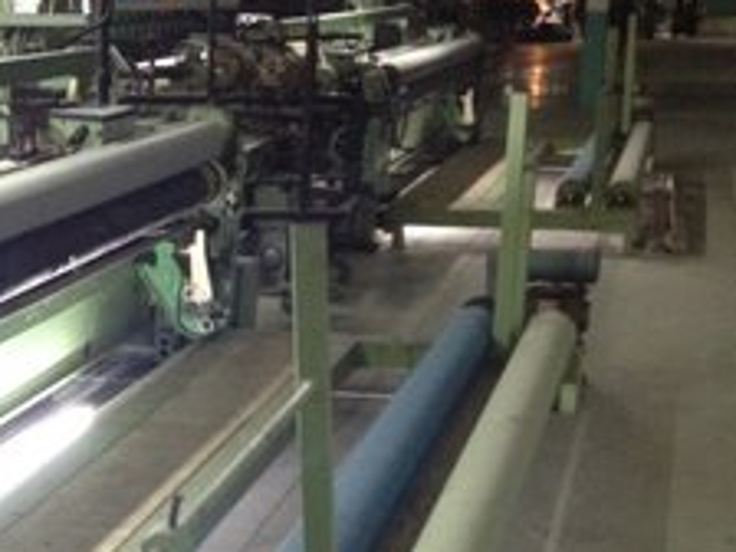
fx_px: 1595
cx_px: 102
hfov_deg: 25.3
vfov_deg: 19.3
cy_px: 503
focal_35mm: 75
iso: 320
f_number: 2.4
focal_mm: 4.28
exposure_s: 1/20
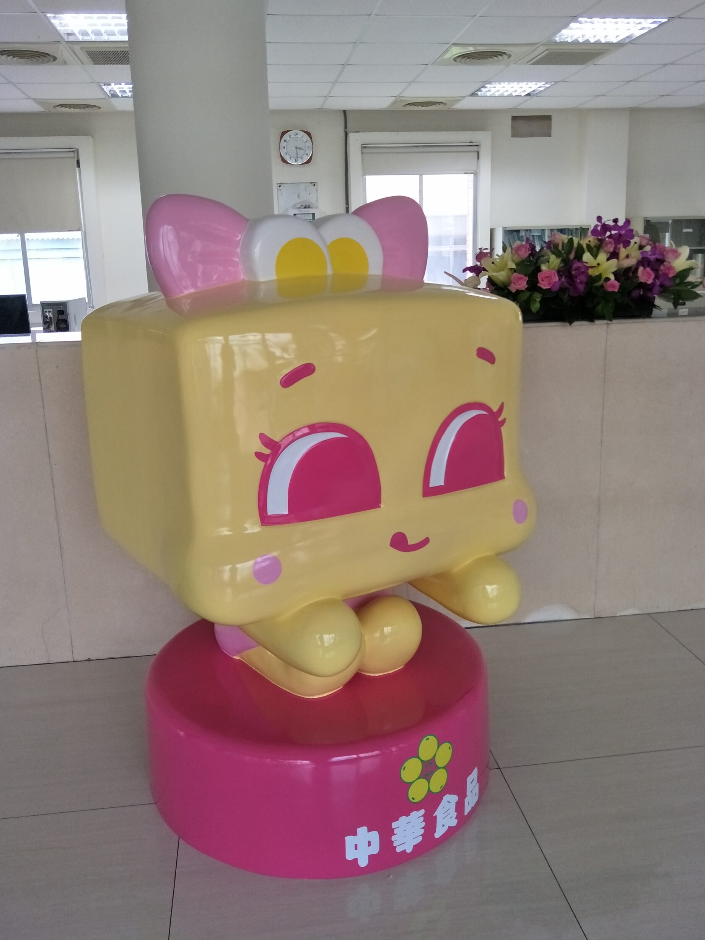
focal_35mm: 25
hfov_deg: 54.9
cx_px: 346
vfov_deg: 69.4
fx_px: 679
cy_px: 458
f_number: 1.7
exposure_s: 1/40
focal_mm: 4.1
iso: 108
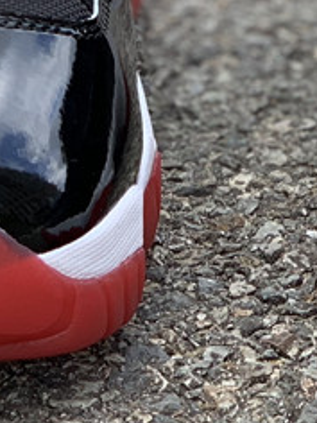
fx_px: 2418
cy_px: -100
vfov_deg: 9.8
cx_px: 288
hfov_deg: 7.5
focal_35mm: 198
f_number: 2.4
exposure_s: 1/122
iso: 16
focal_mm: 6
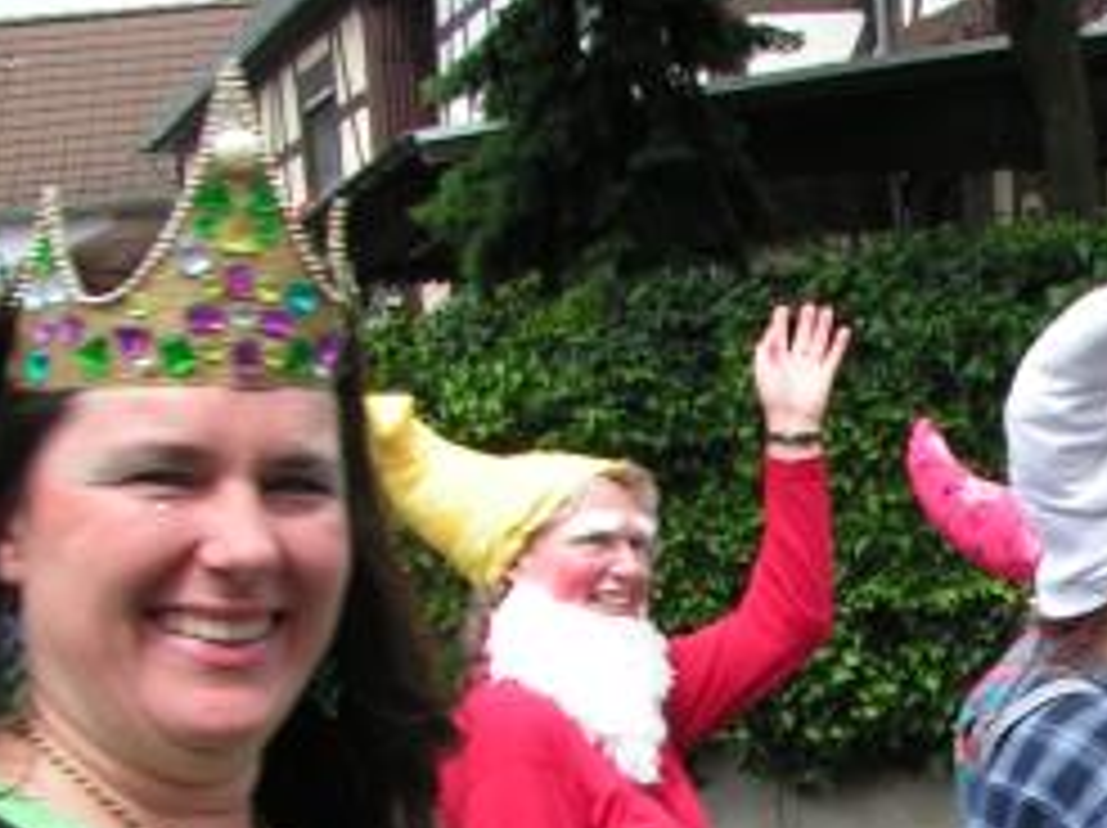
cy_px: 927
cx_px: 1058
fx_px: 3163
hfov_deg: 19.4
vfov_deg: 14.5
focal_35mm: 99
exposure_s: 1/160
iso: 50
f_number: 5.6
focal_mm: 5.8
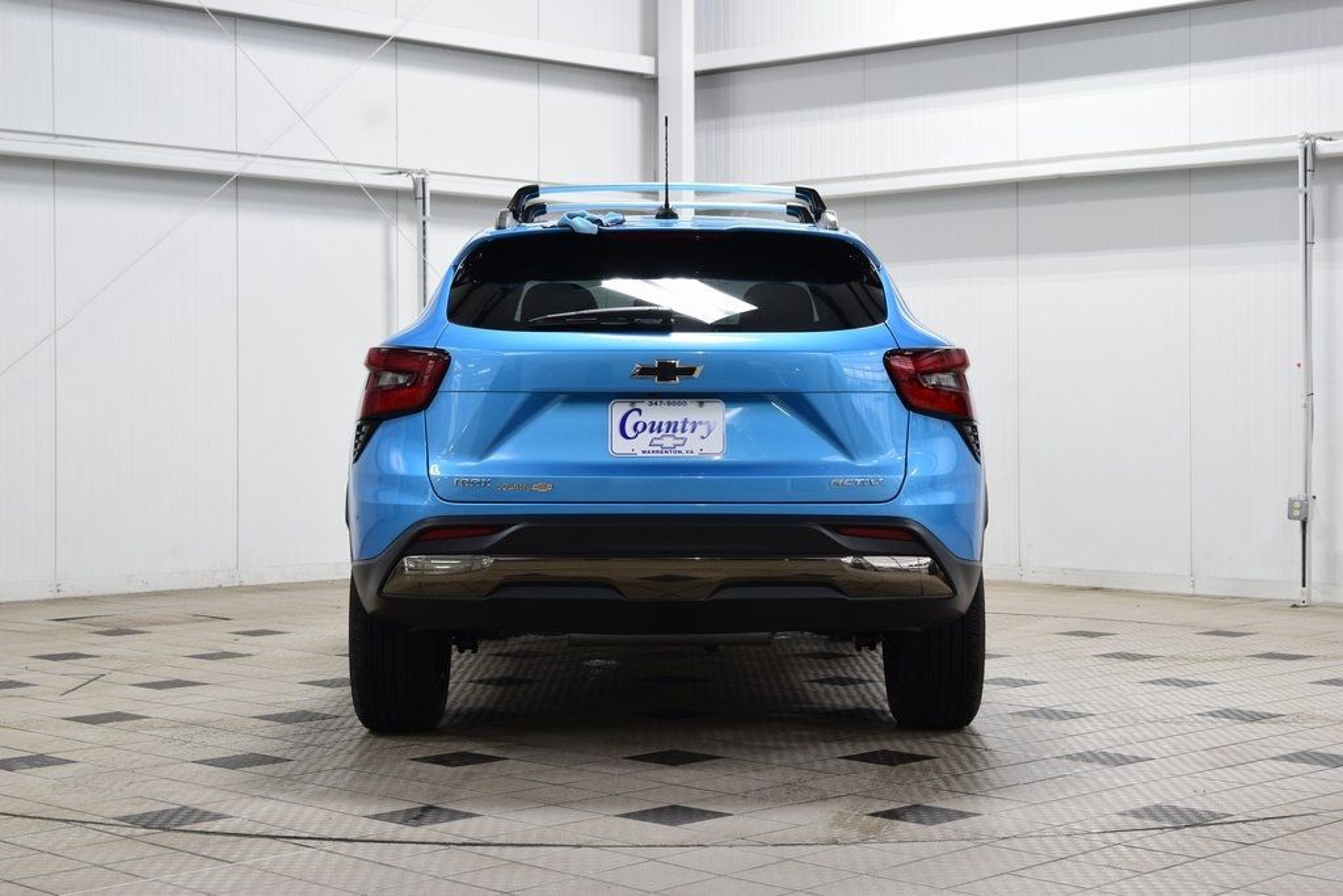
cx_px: 672
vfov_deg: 21.6
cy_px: 448
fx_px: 2350
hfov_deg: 31.9
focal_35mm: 63
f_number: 6.3
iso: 450
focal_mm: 42
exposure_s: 1/15
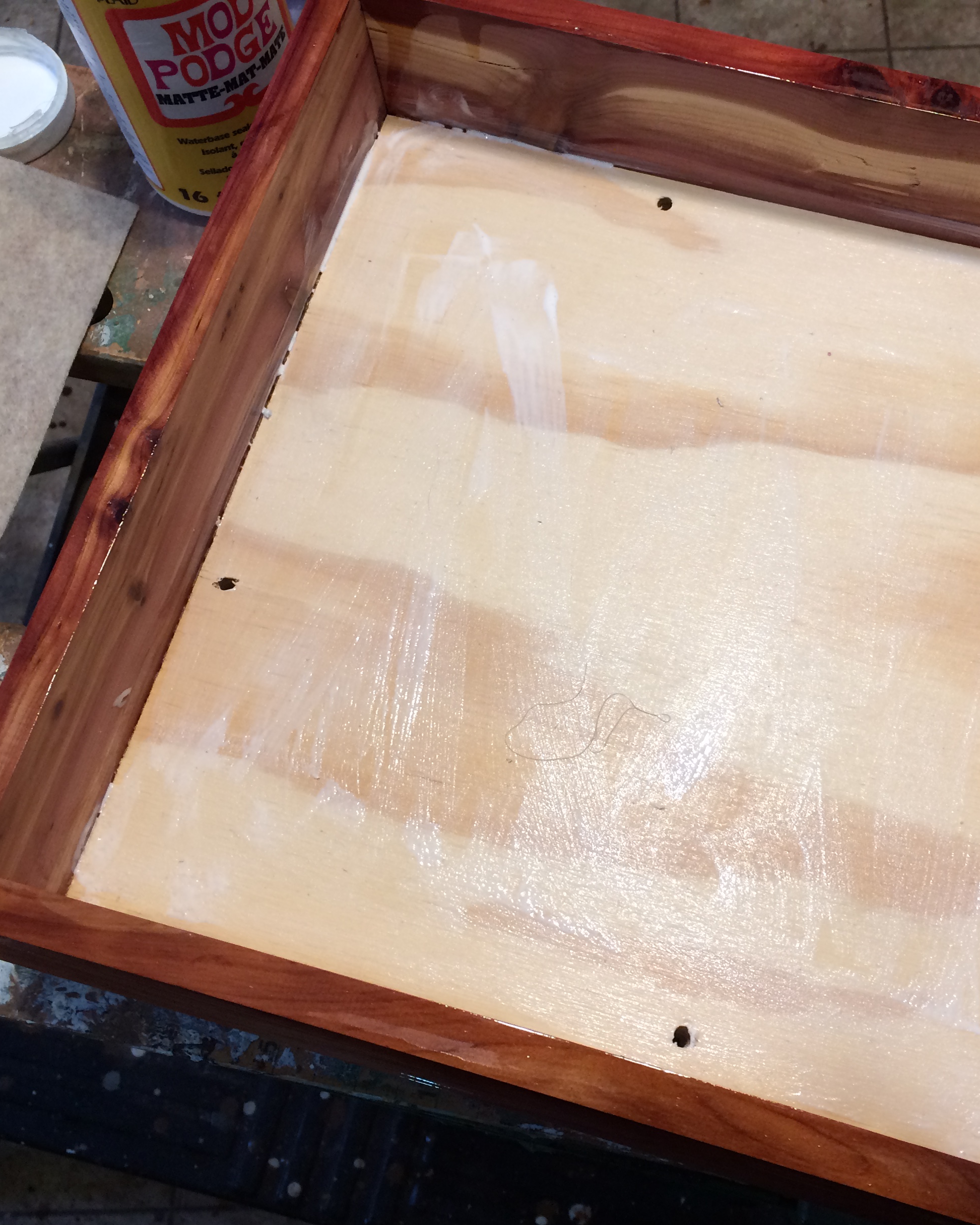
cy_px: 615
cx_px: 603
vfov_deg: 47.9
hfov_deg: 38.9
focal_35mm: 38
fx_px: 1378
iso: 80
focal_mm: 4.15
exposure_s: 1/30
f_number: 2.2
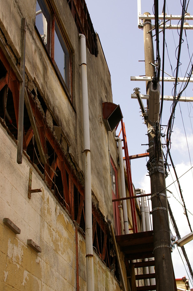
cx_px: 108
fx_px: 411
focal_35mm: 51
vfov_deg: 38.9
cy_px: 136
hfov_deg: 26.4
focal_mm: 30
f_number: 5.6
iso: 200
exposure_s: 1/500
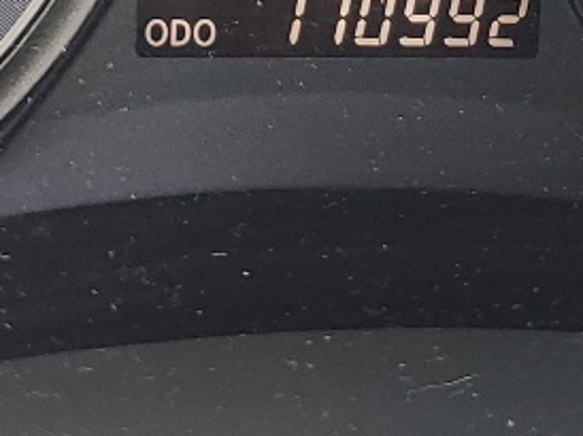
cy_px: -393
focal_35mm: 152
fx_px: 2558
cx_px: 317
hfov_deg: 13.0
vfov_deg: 9.2
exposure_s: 1/60.2
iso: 50
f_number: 1.5
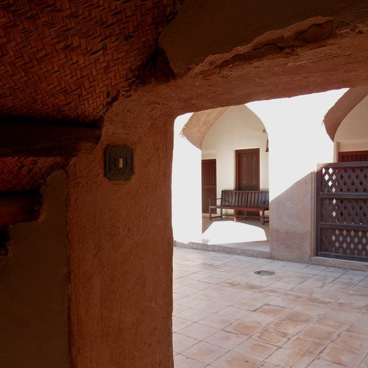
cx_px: 181
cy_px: 207
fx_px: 349
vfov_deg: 55.5
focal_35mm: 29
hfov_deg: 55.6
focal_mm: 3.9
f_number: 3.2
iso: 80
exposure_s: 1/125
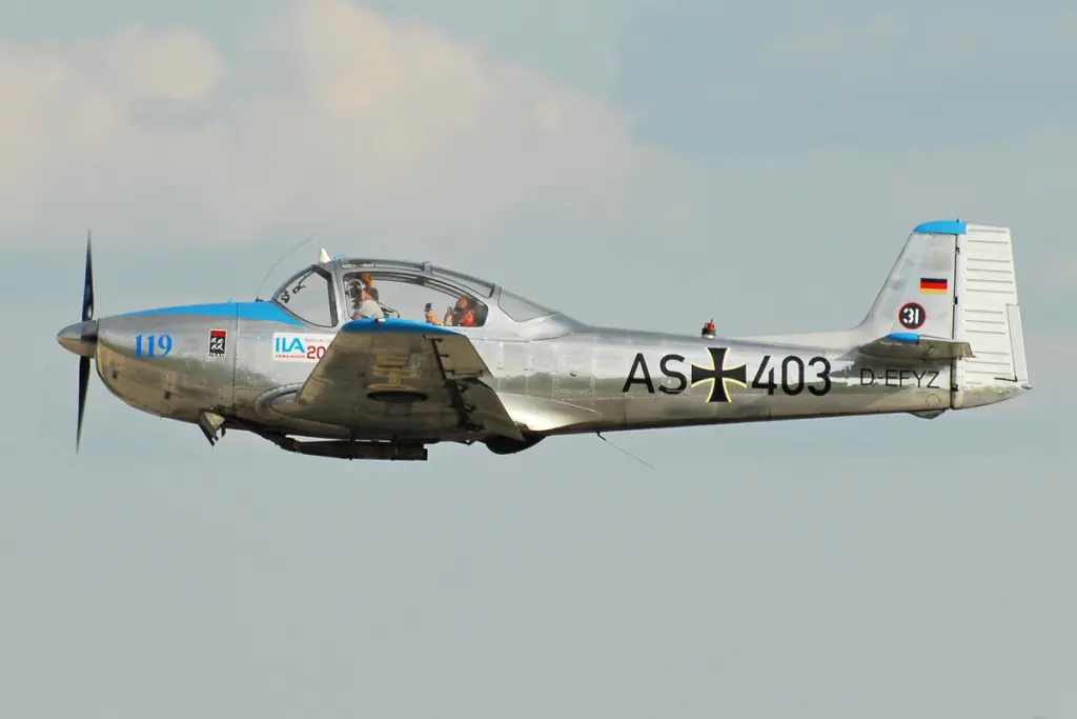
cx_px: 538
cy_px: 360
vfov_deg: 3.1
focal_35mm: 450
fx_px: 13463
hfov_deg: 4.6
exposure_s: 1/500
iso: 200
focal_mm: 300
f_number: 8
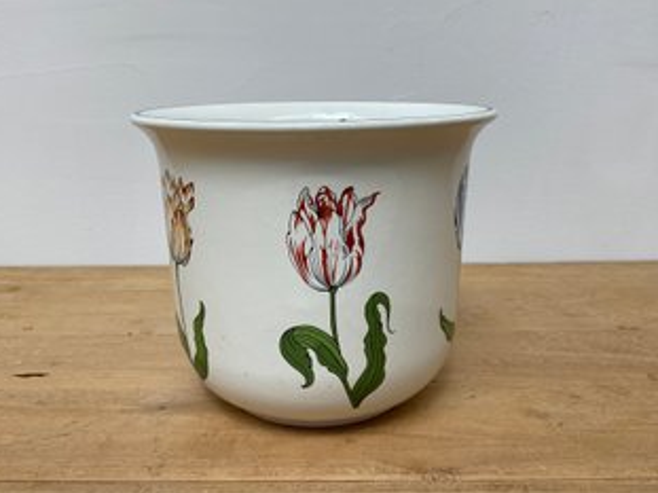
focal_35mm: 32
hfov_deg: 56.8
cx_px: 316
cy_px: 266
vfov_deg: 44.1
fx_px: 608
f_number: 1.8
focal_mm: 3
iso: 64
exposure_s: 1/120
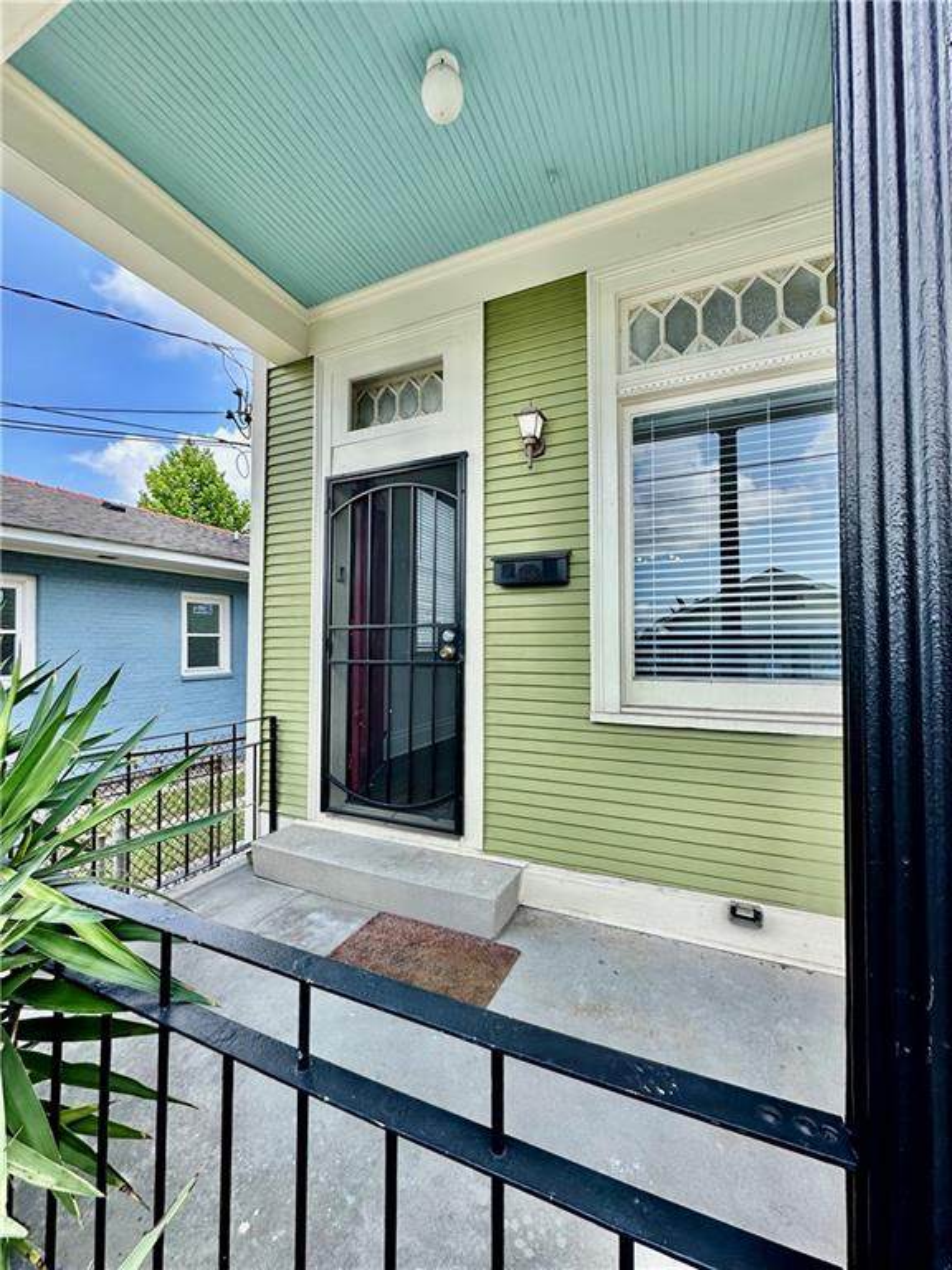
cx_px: 476
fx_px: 513
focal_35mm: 14
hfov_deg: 85.7
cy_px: 635
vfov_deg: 102.1
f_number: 2.2
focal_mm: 2.22
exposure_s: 1/489
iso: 40
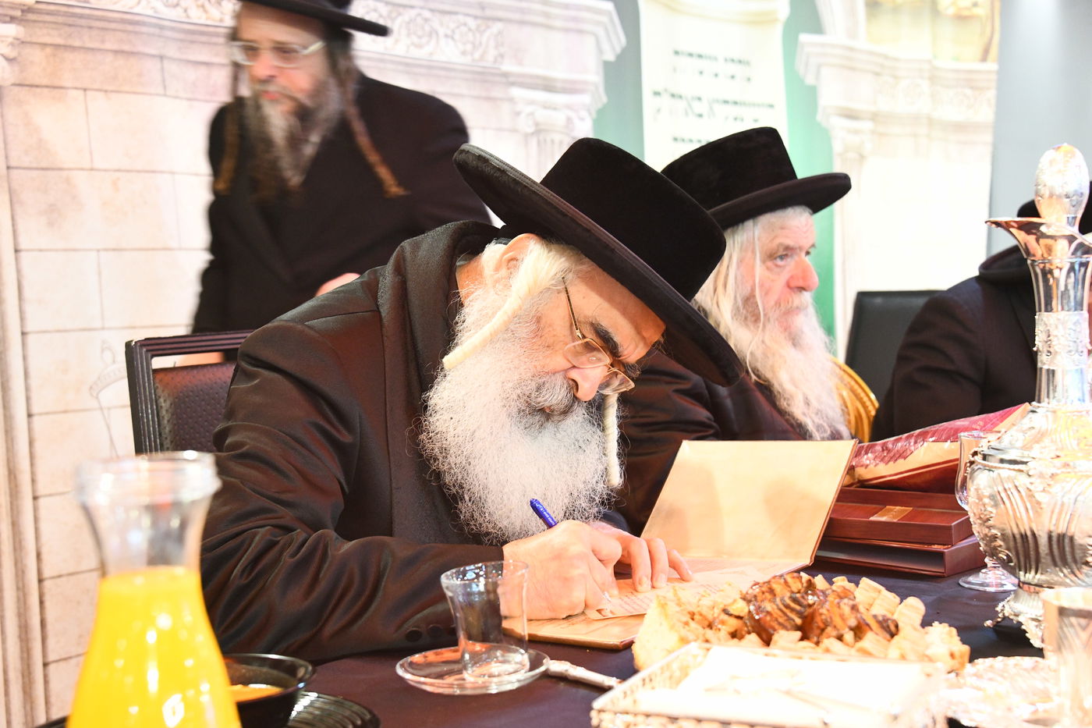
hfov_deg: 35.6
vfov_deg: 24.2
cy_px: 364
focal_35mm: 56
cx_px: 546
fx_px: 1698
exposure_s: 1/60
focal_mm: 56
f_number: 5.6
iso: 5000
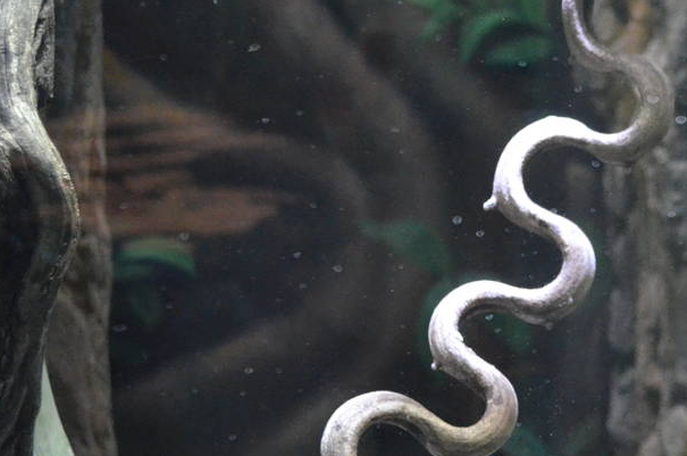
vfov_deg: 10.8
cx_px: 848
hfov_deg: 15.5
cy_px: 229
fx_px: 2419
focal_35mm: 127
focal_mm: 32
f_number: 4.8
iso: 3200
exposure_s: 1/30
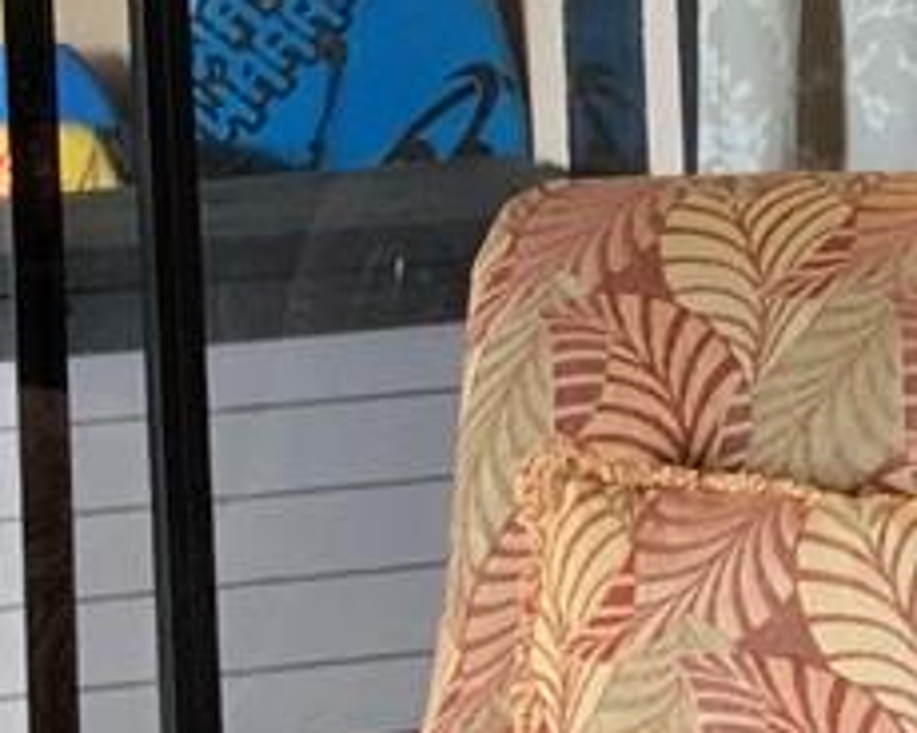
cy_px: 12
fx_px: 5347
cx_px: 1623
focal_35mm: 197
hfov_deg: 9.4
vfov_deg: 7.8
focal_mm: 3
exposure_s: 1/59
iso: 160
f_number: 1.8
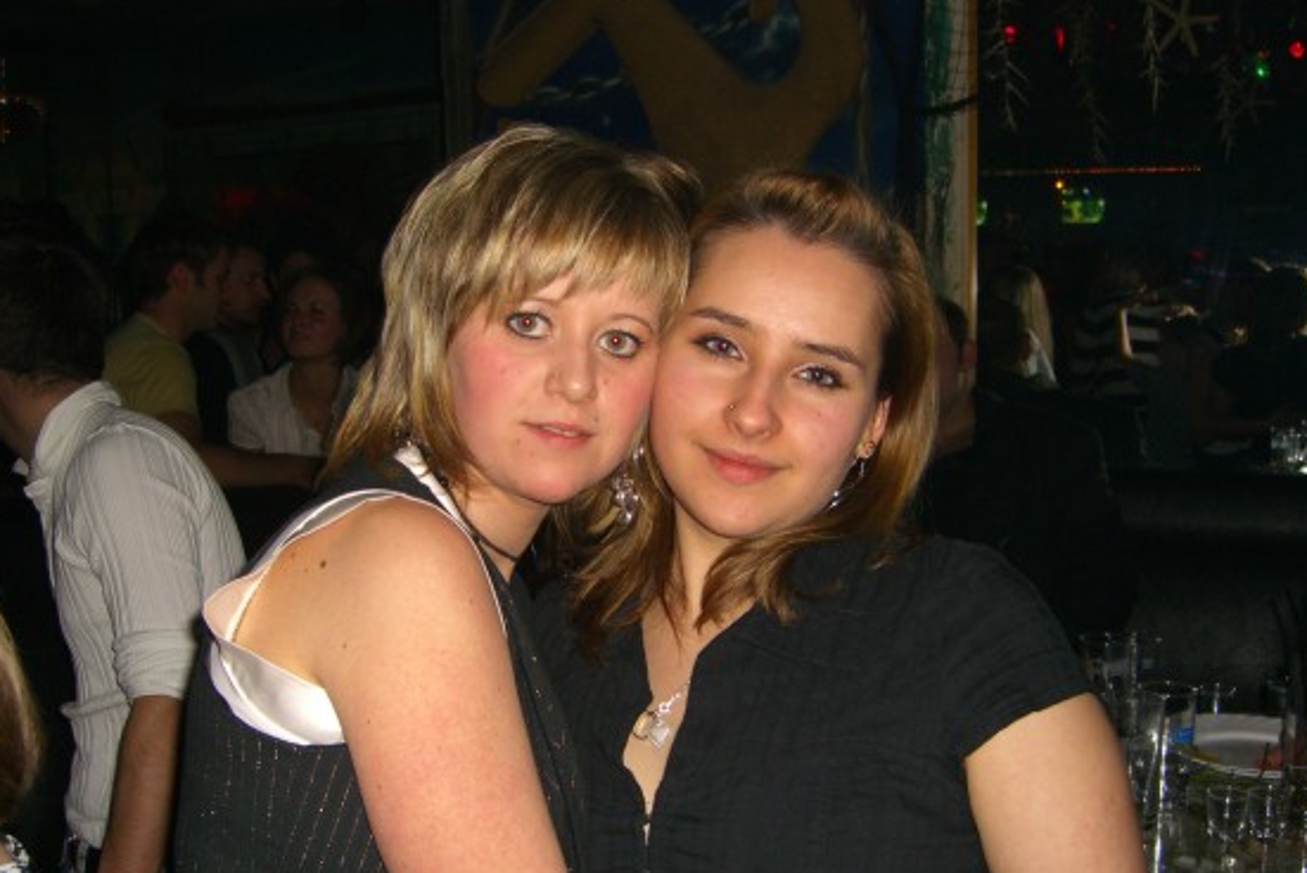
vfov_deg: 31.2
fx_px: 1562
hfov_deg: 45.4
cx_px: 603
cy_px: 517
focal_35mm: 43
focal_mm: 7.9
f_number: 2.8
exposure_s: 1/60
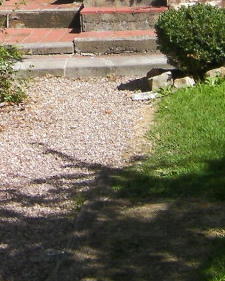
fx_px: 1139
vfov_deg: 13.7
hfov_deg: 11.2
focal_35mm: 137
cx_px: 6
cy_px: -43
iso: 50
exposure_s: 1/435
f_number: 3.5
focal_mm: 6.8
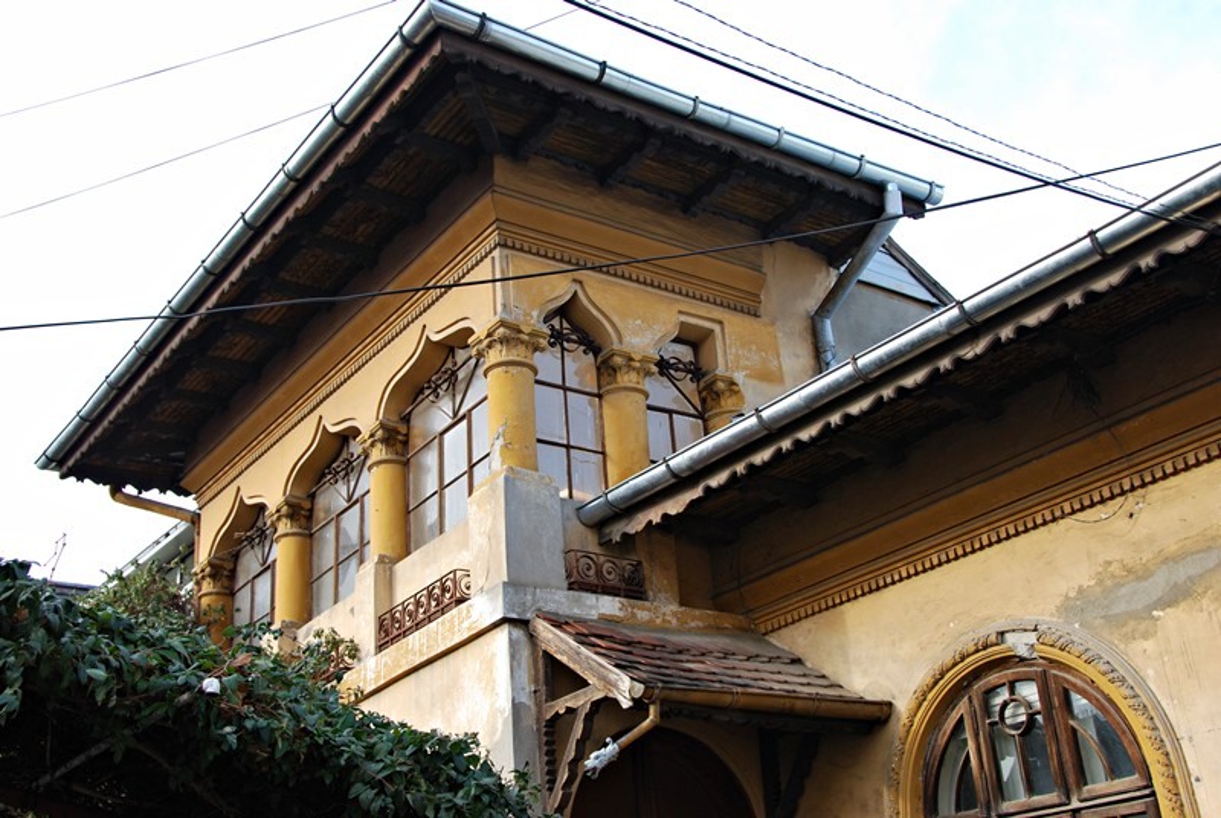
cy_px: 409
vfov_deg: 30.9
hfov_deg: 44.9
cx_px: 610
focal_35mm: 44
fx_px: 1478
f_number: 8
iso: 200
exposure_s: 1/100
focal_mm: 29
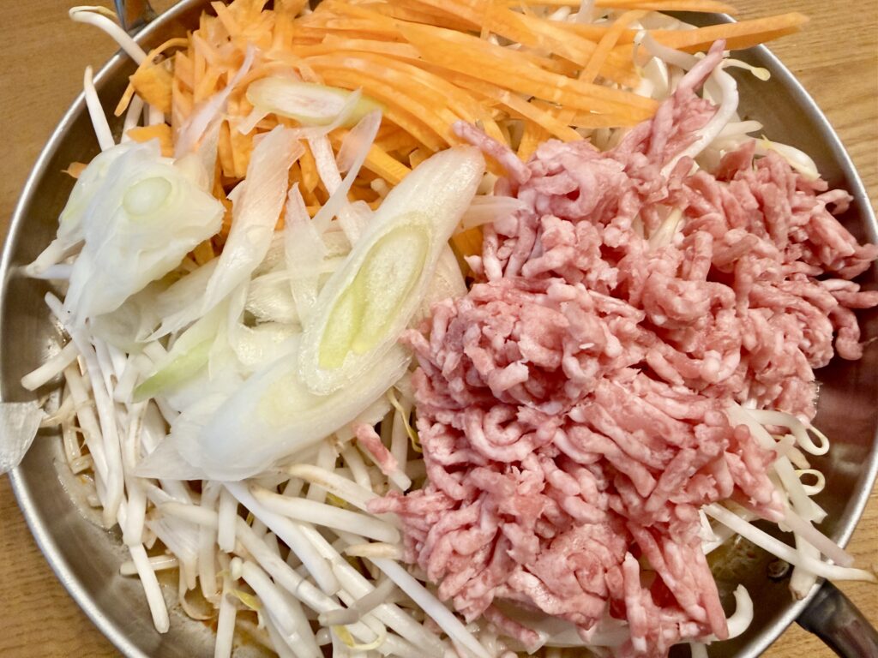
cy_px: 329
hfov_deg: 71.6
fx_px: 609
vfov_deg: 56.8
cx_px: 439
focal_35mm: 24
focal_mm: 2.22
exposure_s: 1/50
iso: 250
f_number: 2.2
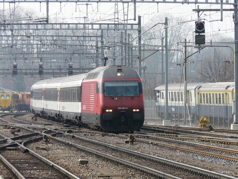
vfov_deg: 4.7
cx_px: 119
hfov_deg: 6.3
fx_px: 2159
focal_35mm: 314
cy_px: 90
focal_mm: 51.6
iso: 100
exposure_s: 1/320
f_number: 5.6
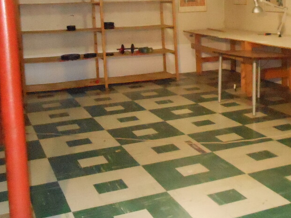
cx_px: 244
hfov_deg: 32.1
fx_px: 488
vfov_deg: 24.7
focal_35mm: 58
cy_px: 34
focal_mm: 4.5
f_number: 3.2
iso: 1250
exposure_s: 1/25
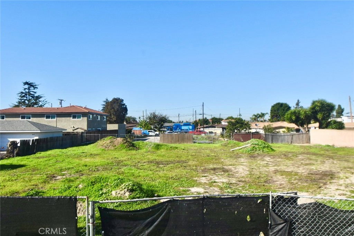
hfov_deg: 61.9
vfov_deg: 43.6
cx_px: 177
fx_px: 295
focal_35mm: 30
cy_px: 118
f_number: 10
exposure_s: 1/400
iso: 200
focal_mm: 20
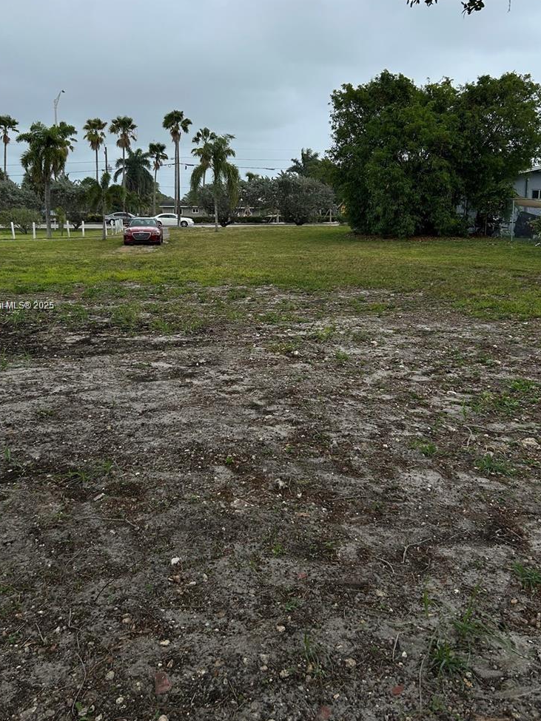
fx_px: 667
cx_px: 252
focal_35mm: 32
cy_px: 306
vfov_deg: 56.6
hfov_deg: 44.1
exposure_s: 1/2915
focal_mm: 5.7
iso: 50
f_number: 1.5
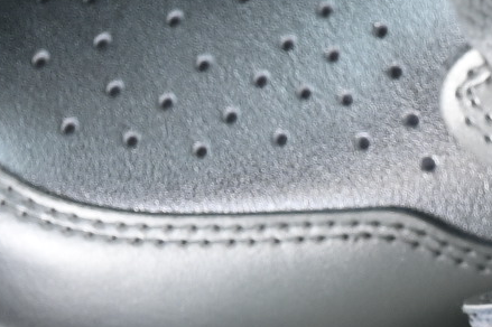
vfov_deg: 2.9
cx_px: 969
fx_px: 6500
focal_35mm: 476
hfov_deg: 4.3
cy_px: 153
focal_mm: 50
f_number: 7.1
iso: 160
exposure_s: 1/60
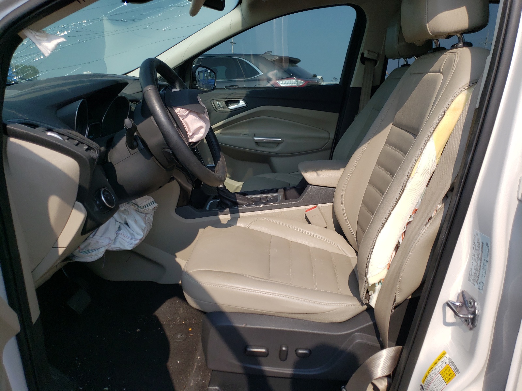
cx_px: 261
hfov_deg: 67.3
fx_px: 392
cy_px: 196
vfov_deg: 53.1
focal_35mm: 26
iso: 50
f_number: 1.5
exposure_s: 1/3333
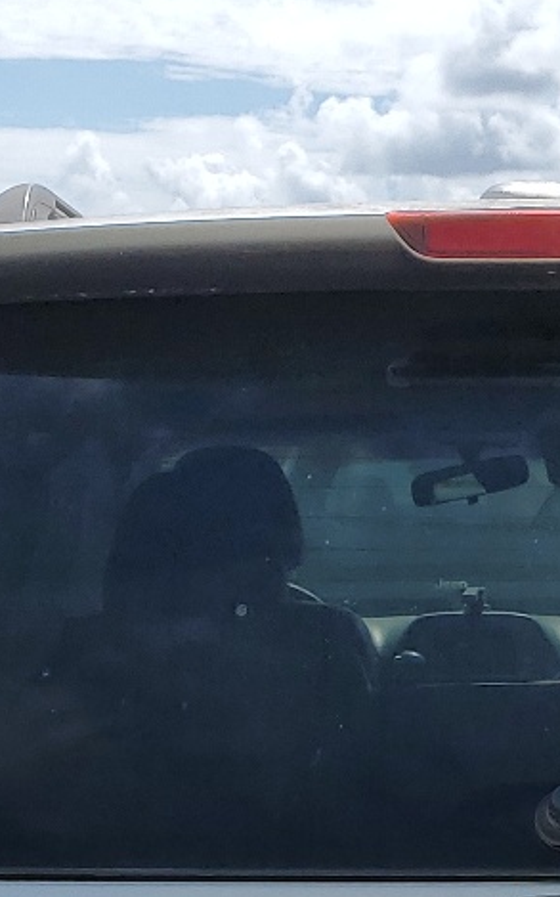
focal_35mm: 94
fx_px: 2296
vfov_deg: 20.6
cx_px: 478
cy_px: 1077
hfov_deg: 13.8
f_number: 1.5
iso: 50
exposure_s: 1/5000
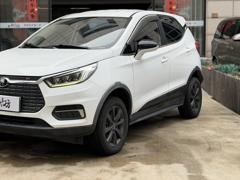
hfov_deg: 29.7
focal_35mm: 65
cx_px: 95
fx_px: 451
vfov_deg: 22.5
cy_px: 66
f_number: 1.78
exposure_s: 1/631
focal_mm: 6.76
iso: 64
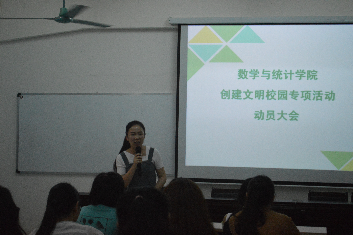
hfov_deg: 28.1
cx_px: 176
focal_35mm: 72
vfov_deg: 18.9
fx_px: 705
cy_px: 118
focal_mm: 48
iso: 3200
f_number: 5.6
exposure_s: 1/200
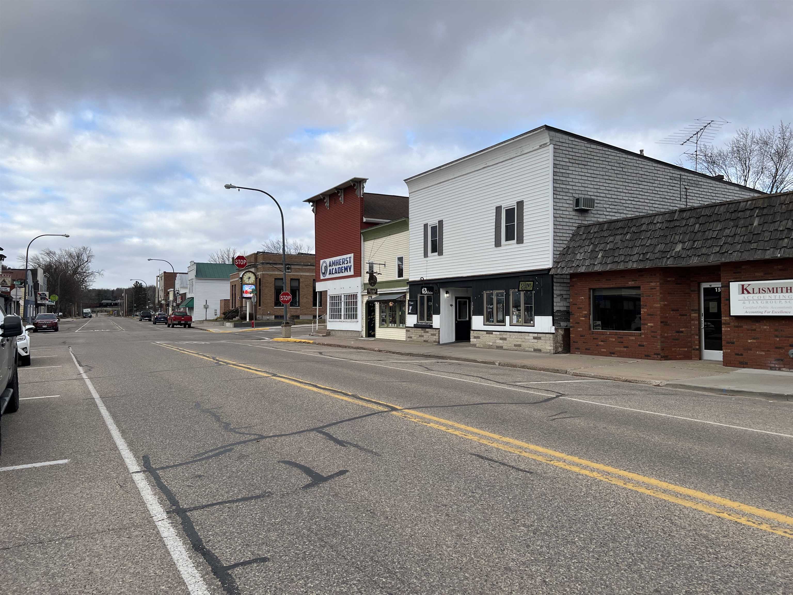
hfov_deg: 67.3
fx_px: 596
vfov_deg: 53.1
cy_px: 298
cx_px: 396
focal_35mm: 26
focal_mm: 5.7
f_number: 1.5
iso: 50
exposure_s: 1/1511
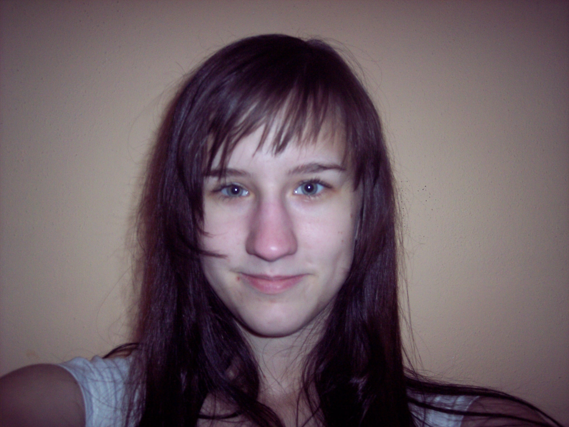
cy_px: 214
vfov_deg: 36.8
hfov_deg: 47.9
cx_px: 284
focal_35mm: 39
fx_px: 641
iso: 200
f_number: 2.8
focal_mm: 8
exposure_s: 1/60
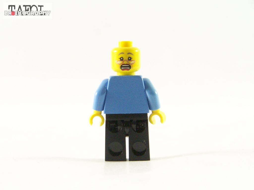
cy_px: 95
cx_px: 127
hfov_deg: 16.8
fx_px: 859
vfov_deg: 12.7
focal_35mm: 117
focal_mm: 19.4
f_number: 3.6
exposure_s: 1/60
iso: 400
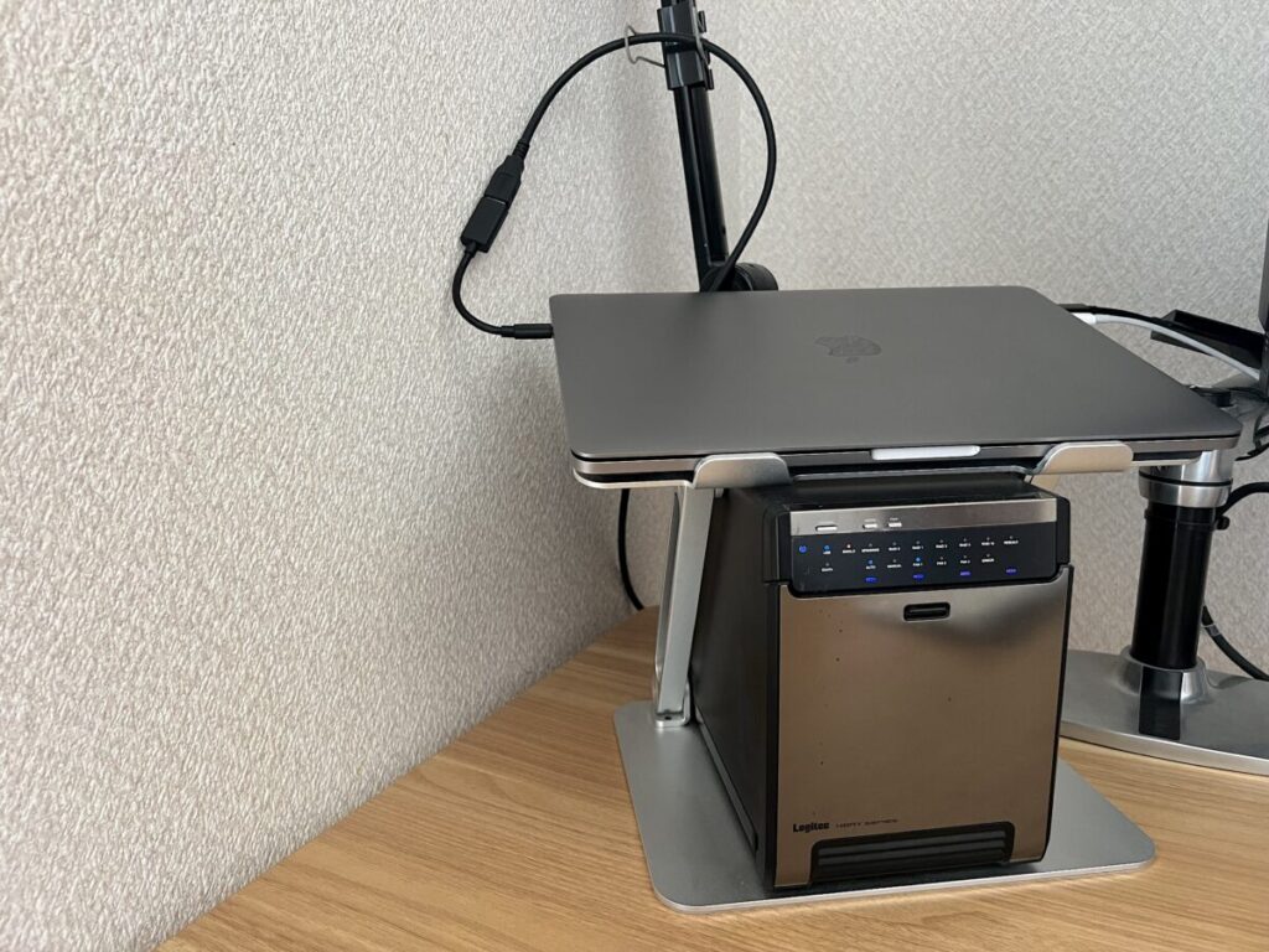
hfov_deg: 67.3
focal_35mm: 26
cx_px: 634
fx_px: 953
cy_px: 476
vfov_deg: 53.1
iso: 320
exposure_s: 1/60
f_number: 1.5
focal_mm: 5.7
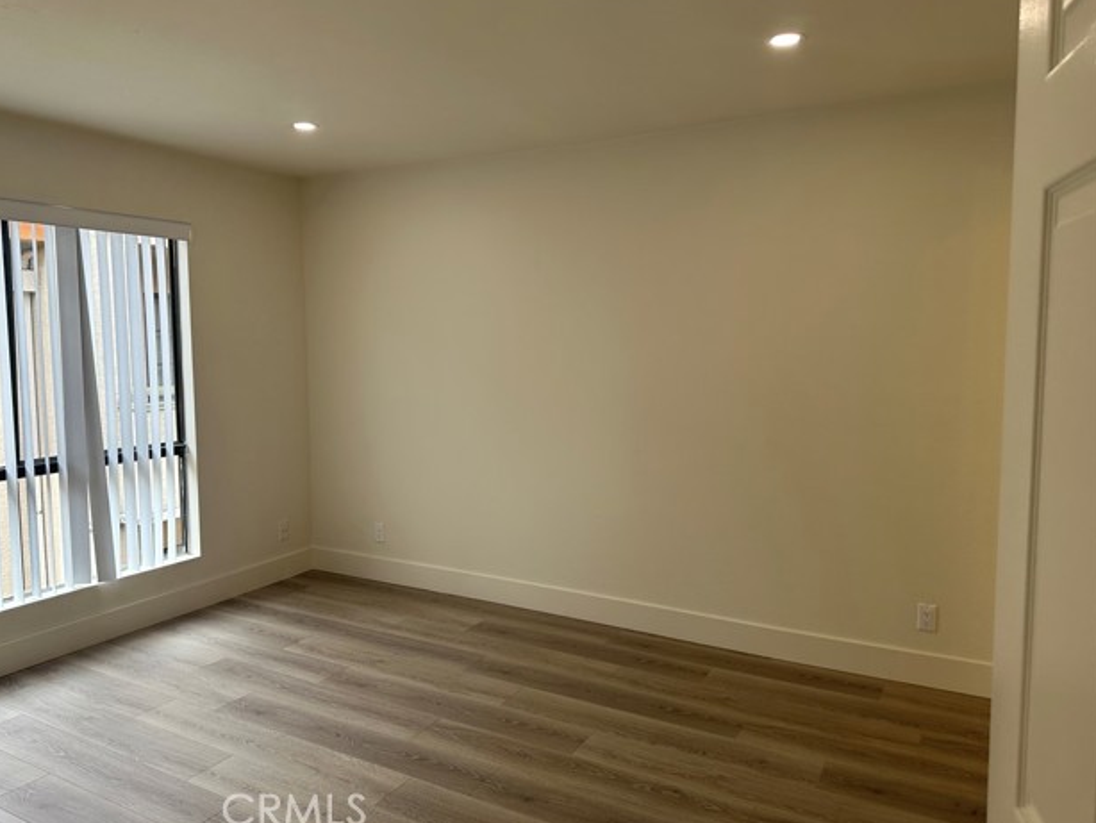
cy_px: 407
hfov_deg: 69.4
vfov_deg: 54.9
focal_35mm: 25
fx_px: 792
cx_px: 534
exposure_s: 1/261
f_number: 1.78
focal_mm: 6.86
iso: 80
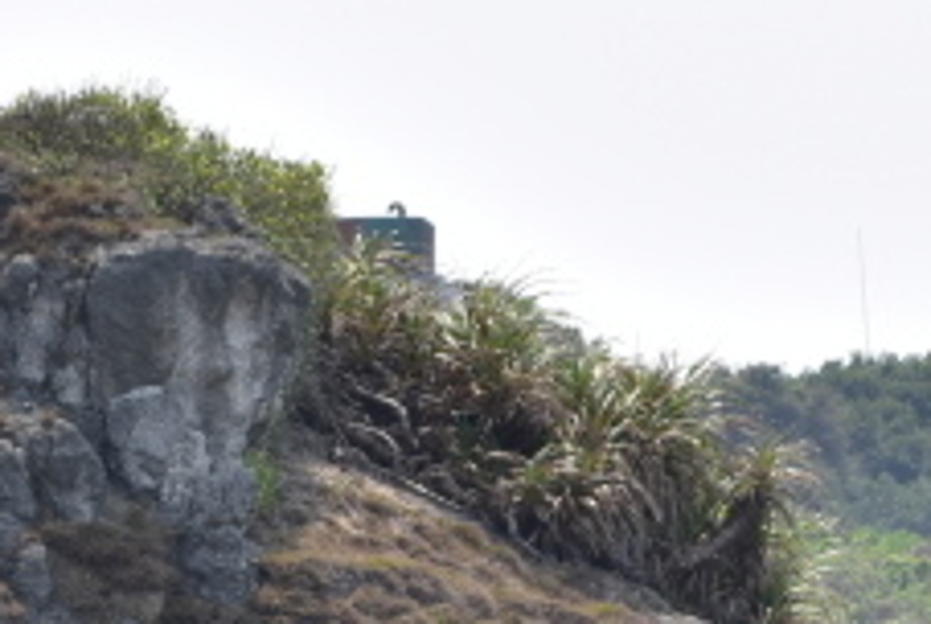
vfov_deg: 3.4
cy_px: 1162
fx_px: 10487
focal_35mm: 405
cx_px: -345
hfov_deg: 5.1
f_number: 9
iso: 100
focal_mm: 68
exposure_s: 1/160
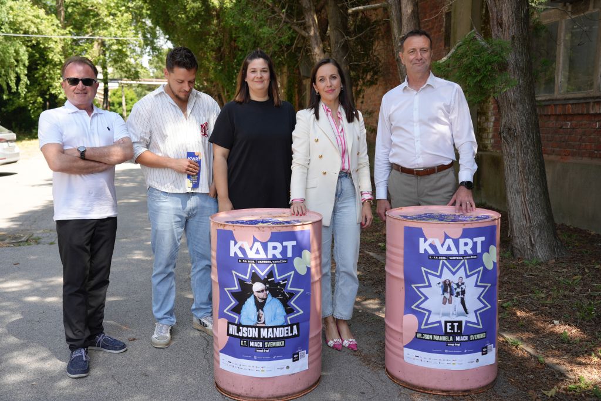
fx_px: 618
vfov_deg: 36.0
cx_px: 300
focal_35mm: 37
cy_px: 200
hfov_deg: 51.9
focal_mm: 37
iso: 100
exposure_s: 1/200
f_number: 4
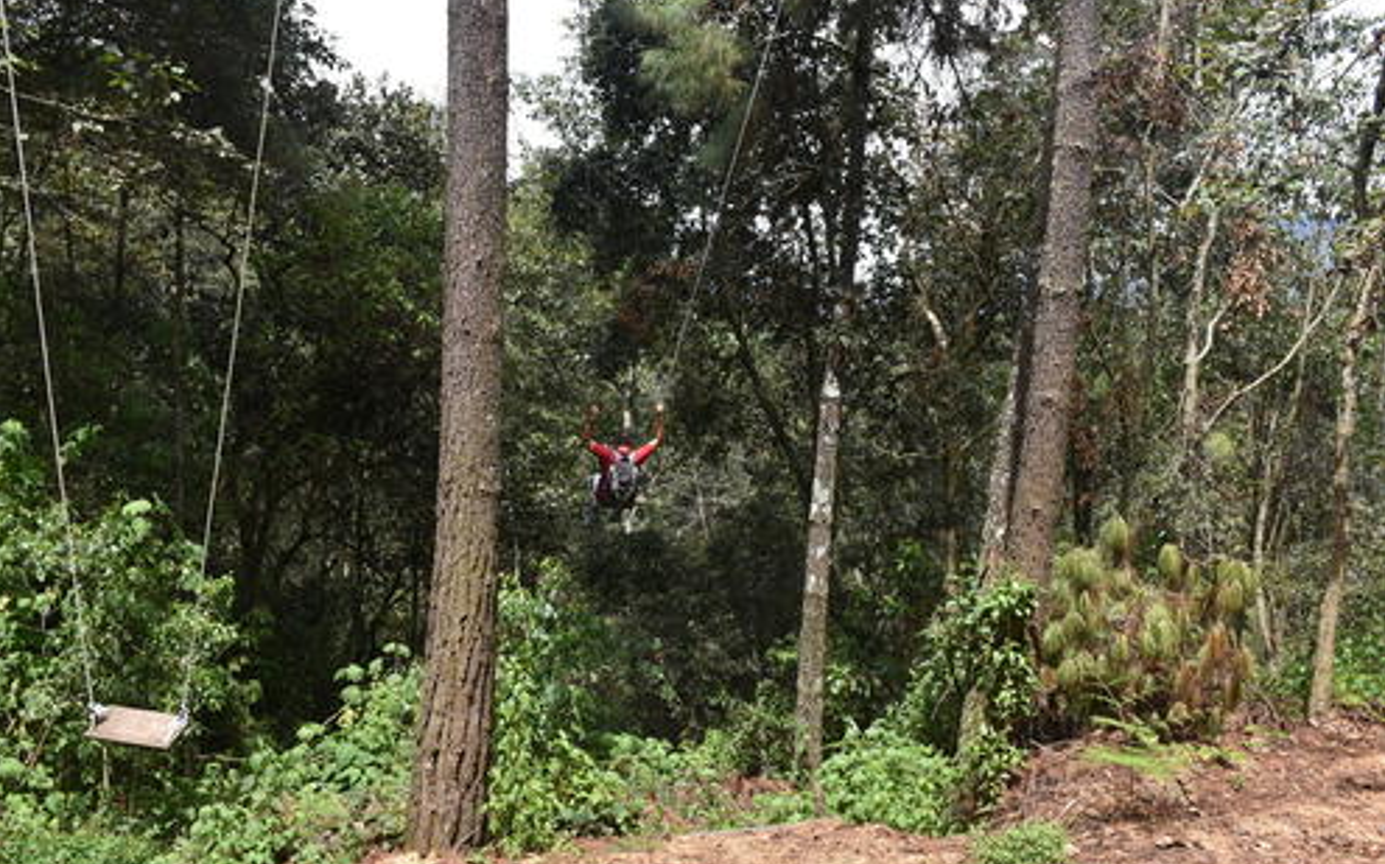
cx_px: 691
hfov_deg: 56.7
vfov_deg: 37.2
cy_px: 431
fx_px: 1283
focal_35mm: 34
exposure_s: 1/200
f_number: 7.1
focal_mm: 22
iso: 250
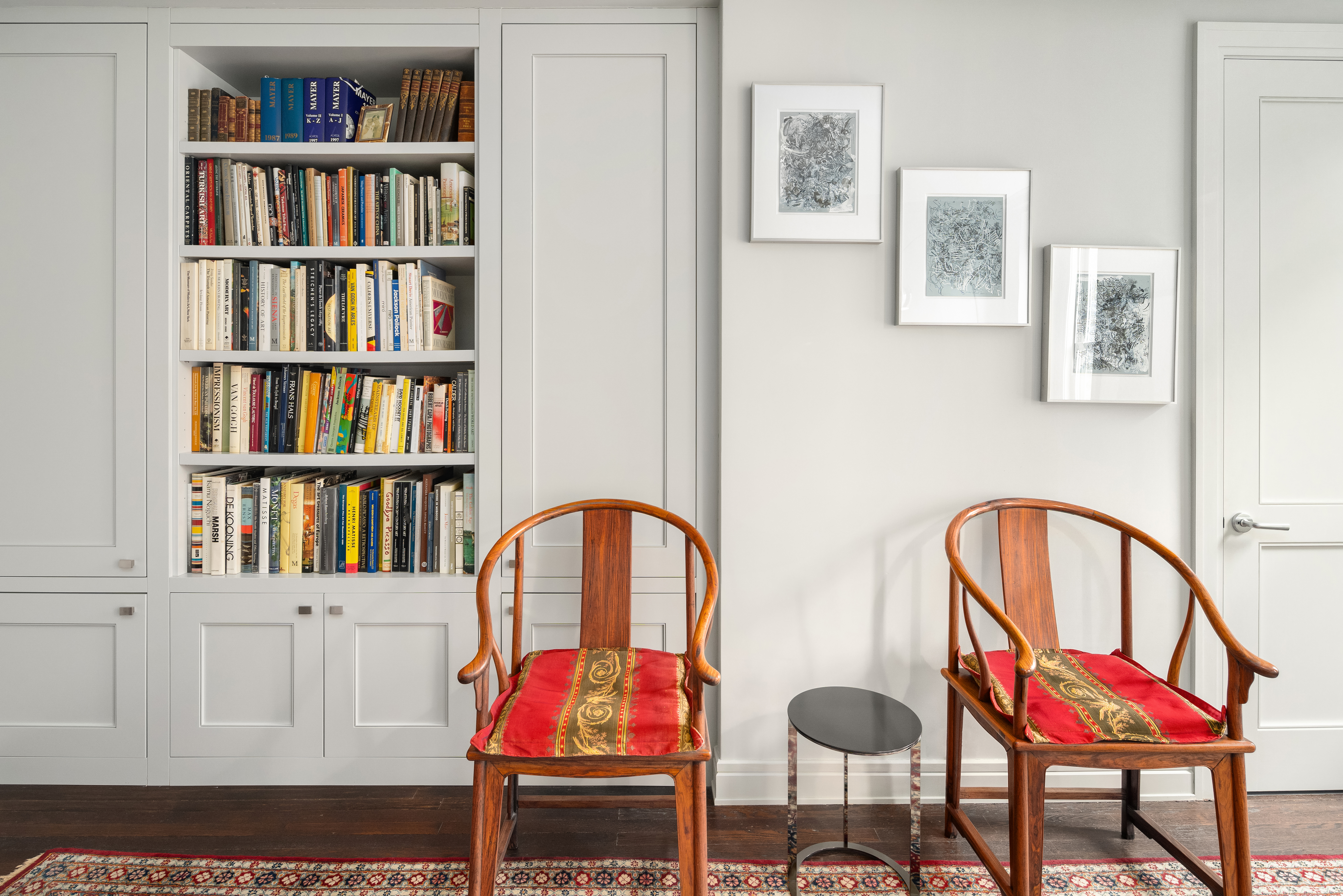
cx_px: 672
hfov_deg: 93.3
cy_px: 448
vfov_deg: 70.4
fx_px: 634
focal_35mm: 17
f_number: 10
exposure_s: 1/2
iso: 1250
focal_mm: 17
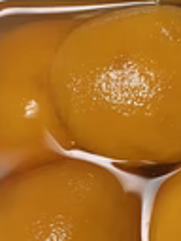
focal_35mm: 81
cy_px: 175
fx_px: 565
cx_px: 202
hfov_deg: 17.6
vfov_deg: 23.9
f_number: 1.6
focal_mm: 5.1
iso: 100
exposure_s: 1/50
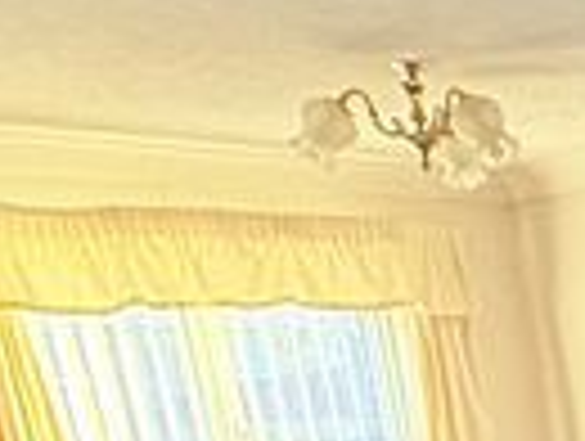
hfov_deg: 17.1
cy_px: 824
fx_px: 1456
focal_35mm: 86
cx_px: 1148
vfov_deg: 14.8
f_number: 2.2
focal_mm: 2.22
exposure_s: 1/67
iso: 320
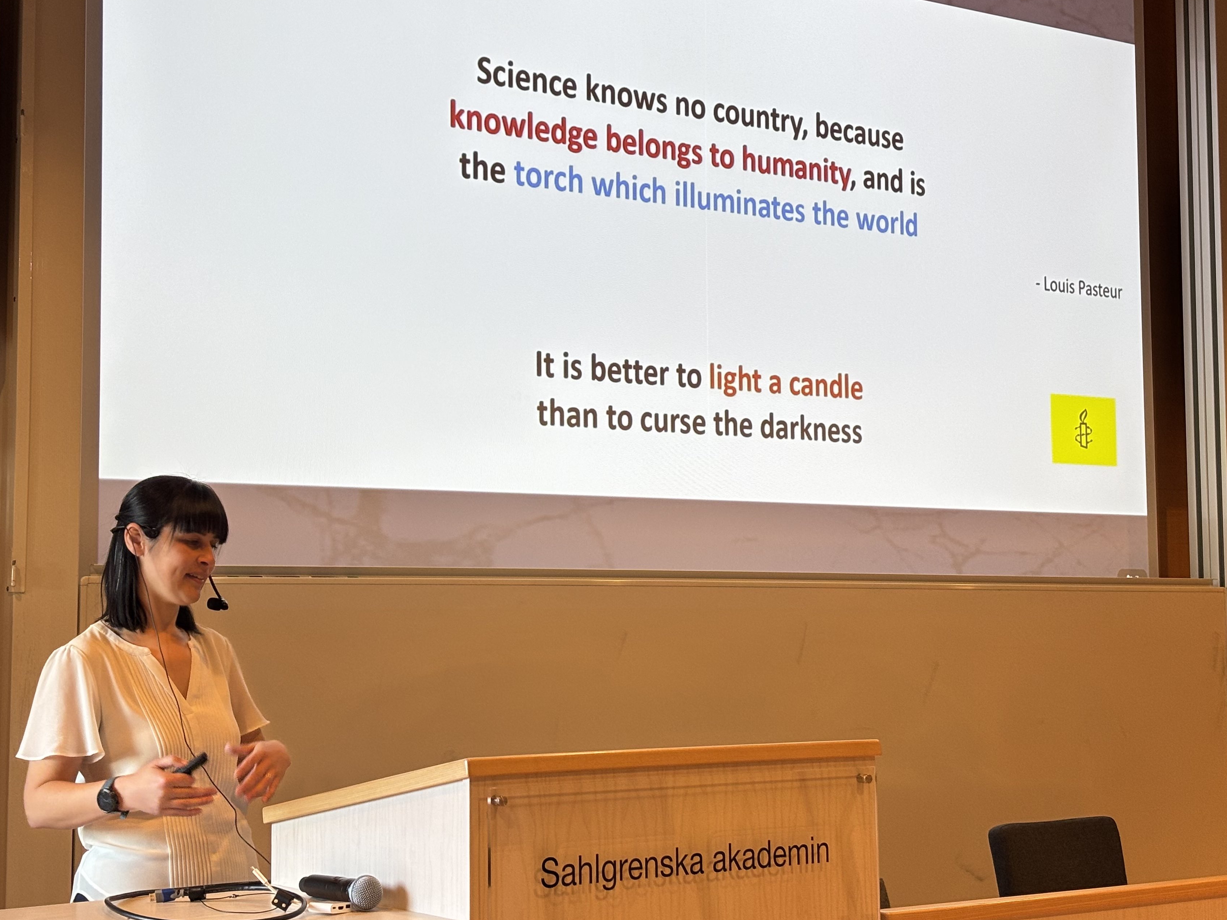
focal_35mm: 62
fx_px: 2197
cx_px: 521
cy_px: 434
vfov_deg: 23.6
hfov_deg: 31.1
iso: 32
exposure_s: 1/50
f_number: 1.6
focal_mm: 5.96
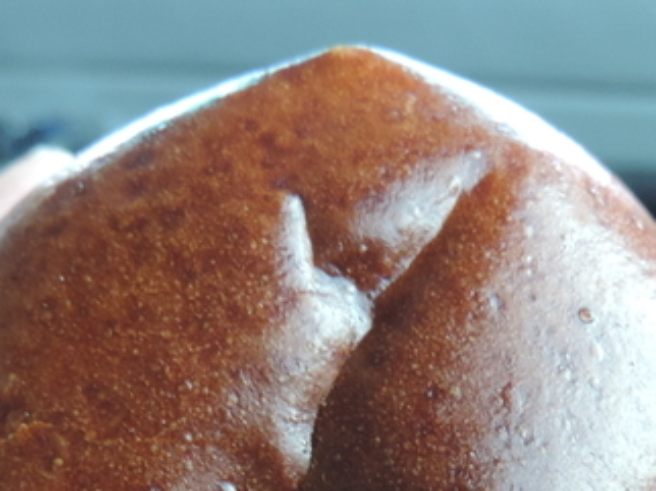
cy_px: 603
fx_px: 1647
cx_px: 377
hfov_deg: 22.5
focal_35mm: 87
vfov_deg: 16.2
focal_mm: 6.2
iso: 360
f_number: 3.3
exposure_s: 1/50
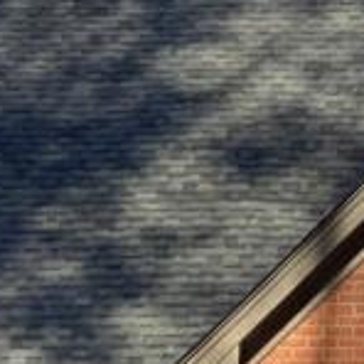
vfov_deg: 7.8
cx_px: 140
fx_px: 2641
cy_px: 509
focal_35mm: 222
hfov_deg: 7.9
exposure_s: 1/401
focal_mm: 3.3
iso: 25
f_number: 2.4
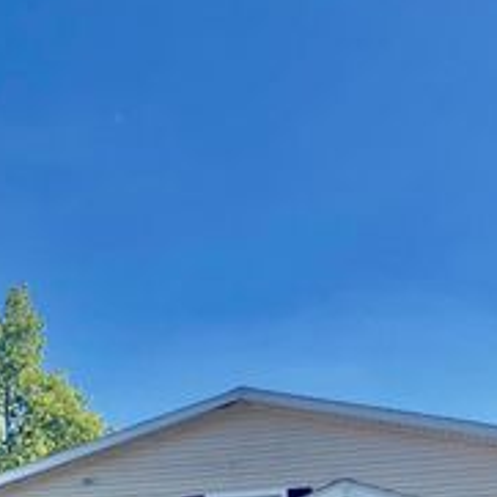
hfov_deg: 18.5
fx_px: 1478
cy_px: 800
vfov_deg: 16.8
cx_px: -11
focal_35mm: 91
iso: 32
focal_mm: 3.99
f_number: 1.8
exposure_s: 1/917
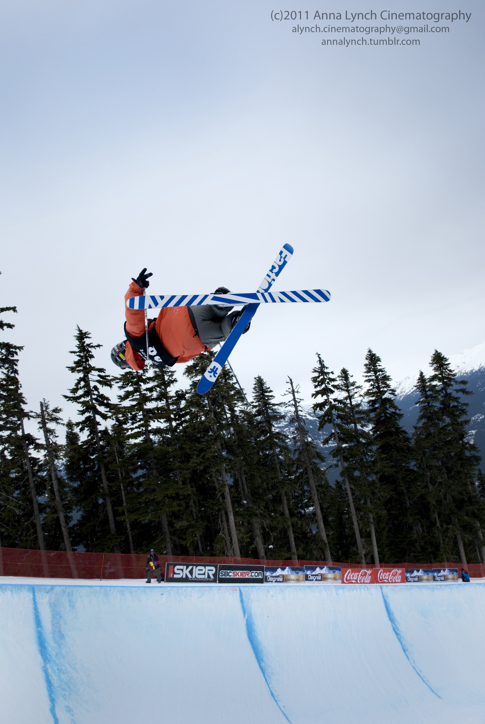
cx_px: 242
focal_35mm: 30
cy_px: 362
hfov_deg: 43.7
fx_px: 604
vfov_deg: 61.9
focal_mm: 20
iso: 400
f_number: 3.8
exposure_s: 1/4000
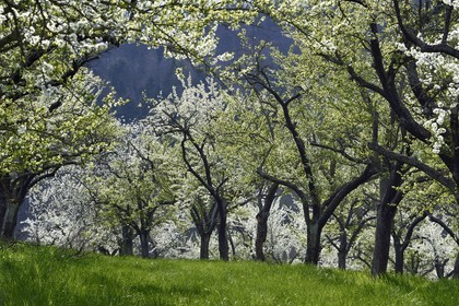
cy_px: 153
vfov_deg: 10.2
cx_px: 230
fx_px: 1721
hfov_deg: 15.2
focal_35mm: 135
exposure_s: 1/320
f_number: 13
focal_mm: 135
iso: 400
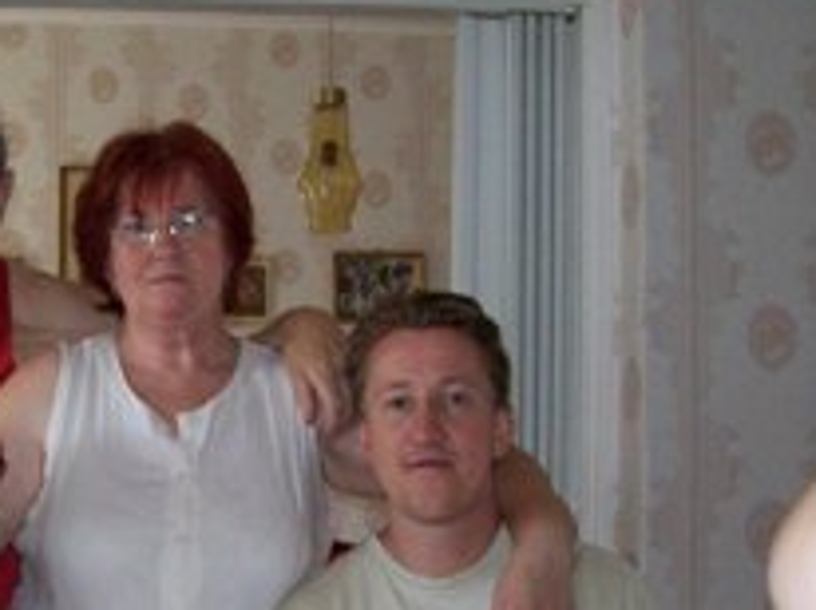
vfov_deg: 20.6
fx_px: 1648
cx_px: 139
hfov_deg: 27.1
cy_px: 539
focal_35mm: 70
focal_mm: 6
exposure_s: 1/64
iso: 200
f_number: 2.7
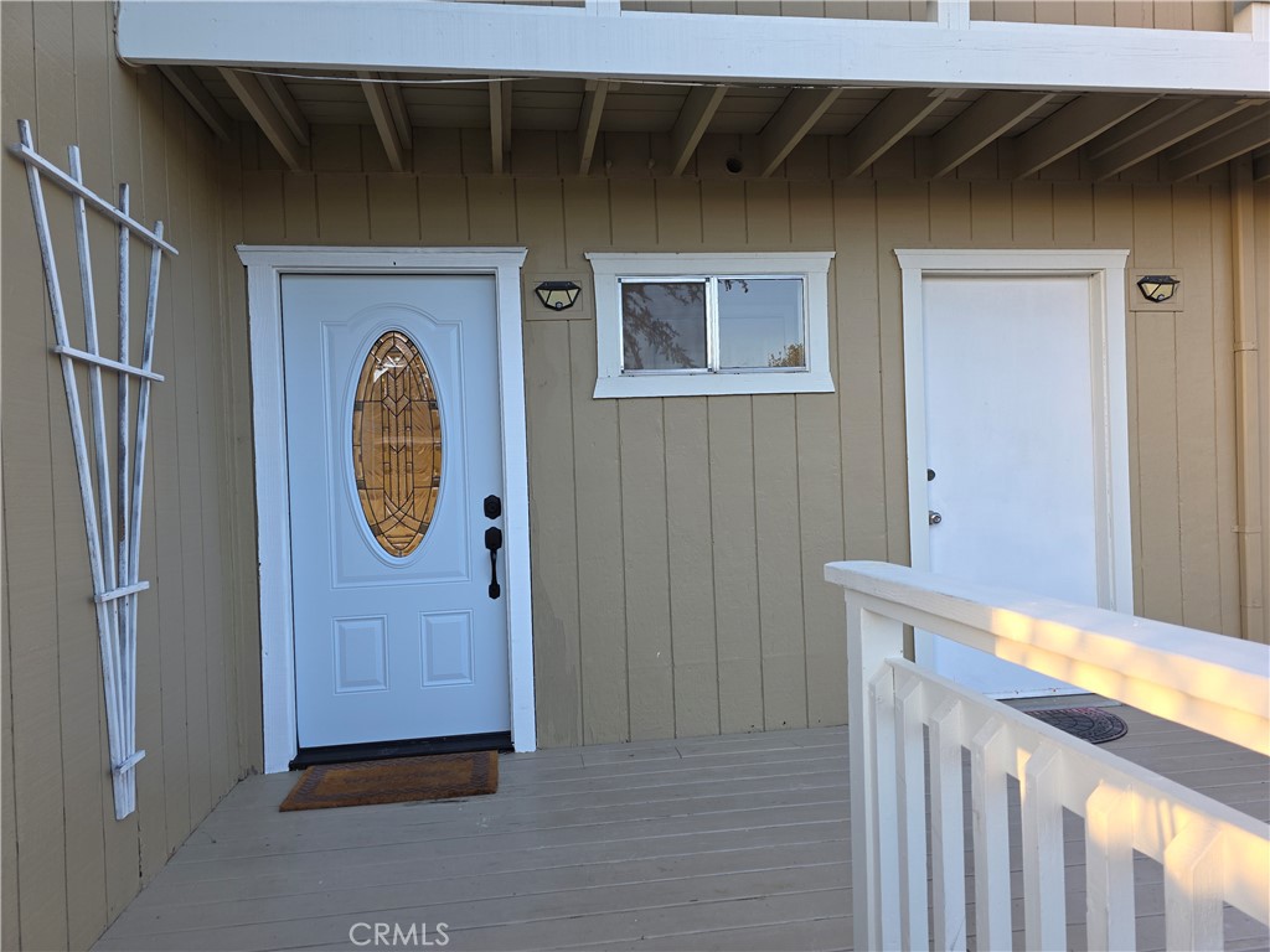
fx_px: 844
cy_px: 476
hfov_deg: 73.9
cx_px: 635
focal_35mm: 23
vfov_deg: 58.9
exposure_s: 1/60
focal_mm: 6.3
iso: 20
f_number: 1.7
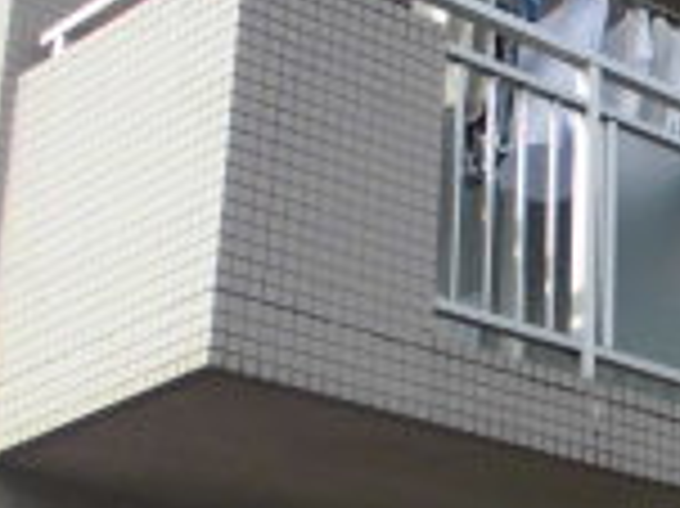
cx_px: 1013
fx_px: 2159
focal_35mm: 110
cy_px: 400
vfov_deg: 13.4
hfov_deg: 16.4
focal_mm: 4.6
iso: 100
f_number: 3.5
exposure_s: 1/400
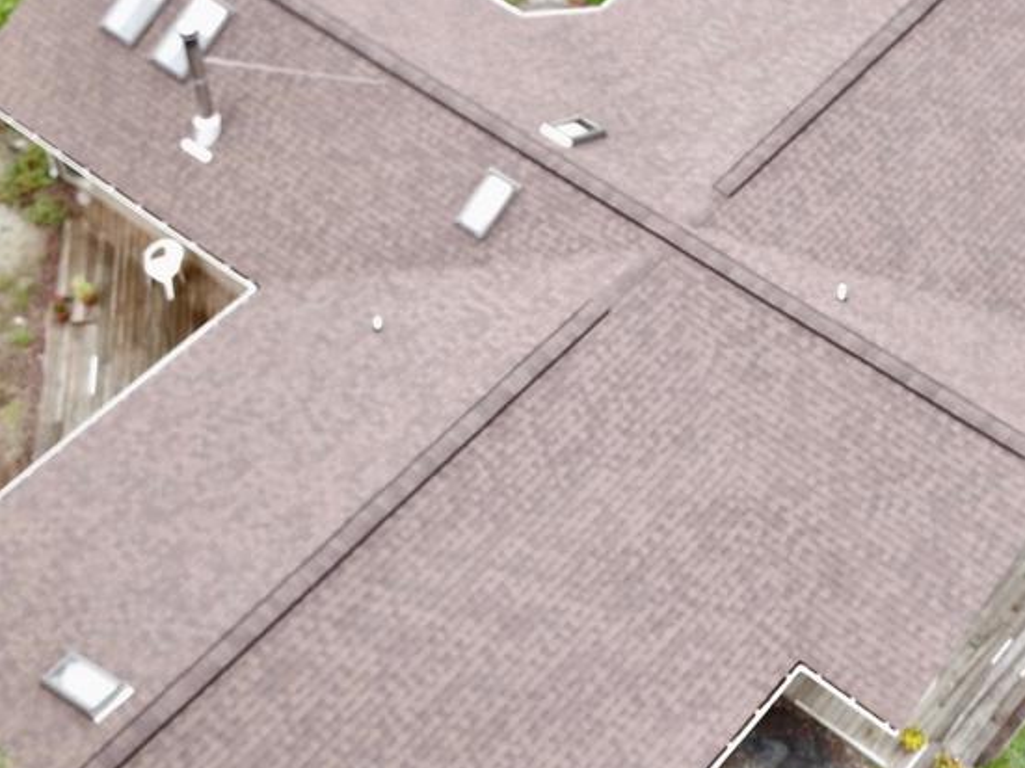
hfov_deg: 28.5
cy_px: 305
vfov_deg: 21.6
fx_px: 2013
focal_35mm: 68
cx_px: 623
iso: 100
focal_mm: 4.7
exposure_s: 1/100
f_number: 2.2
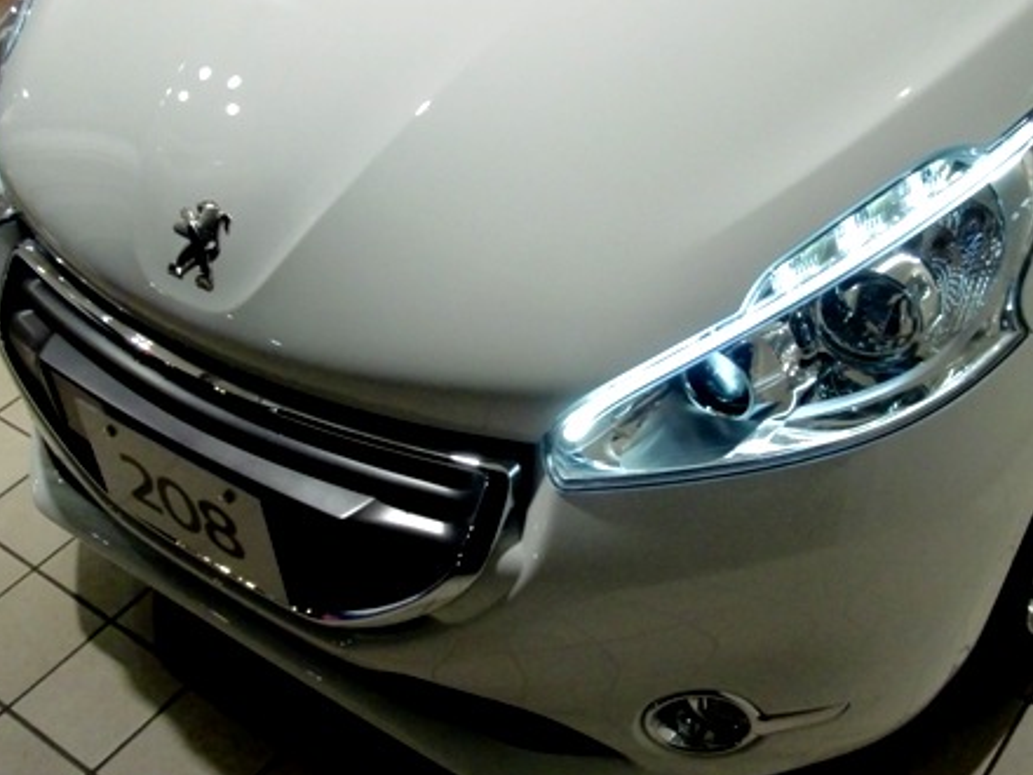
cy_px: 376
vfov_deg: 31.5
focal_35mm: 46
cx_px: 572
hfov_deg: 41.2
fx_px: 1373
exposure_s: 1/30
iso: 400
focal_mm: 6.66
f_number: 3.9
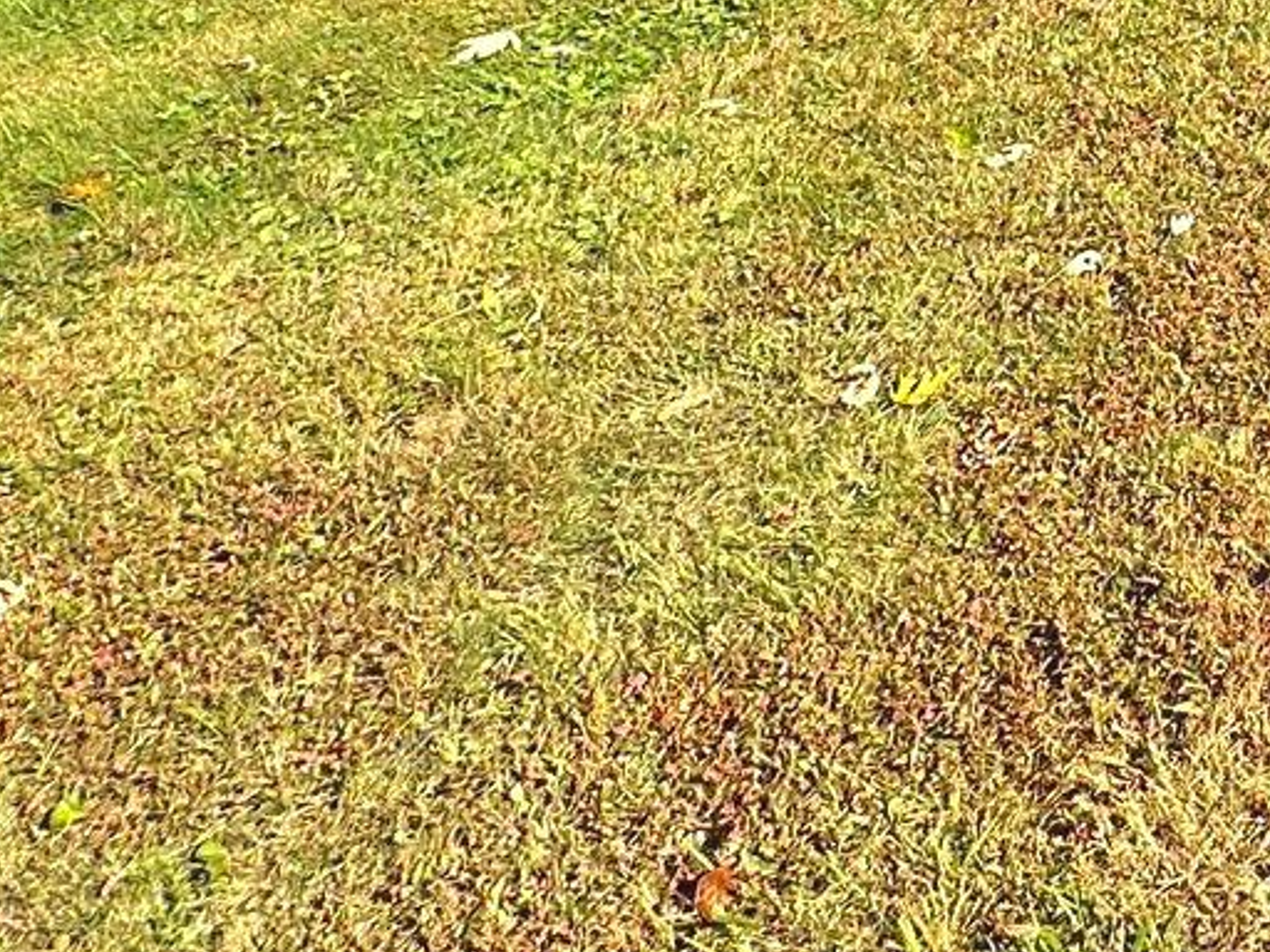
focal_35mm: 56
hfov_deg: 25.2
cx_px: 1950
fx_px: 2055
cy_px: -637
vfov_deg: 20.5
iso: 40
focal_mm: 2.22
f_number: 2.2
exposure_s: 1/729
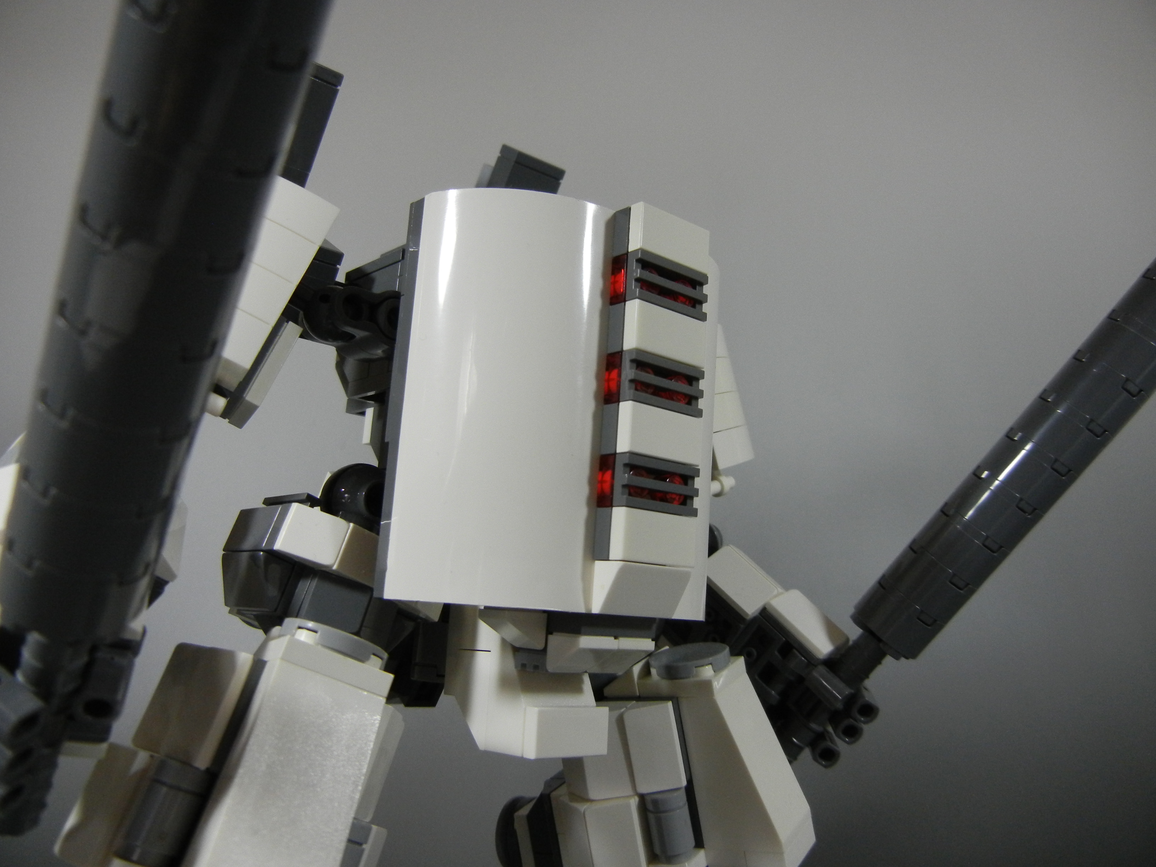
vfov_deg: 46.8
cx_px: 578
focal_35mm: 30
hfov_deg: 60.0
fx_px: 1002
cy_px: 434
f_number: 3.5
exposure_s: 1/95.5
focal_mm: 5.4
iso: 400
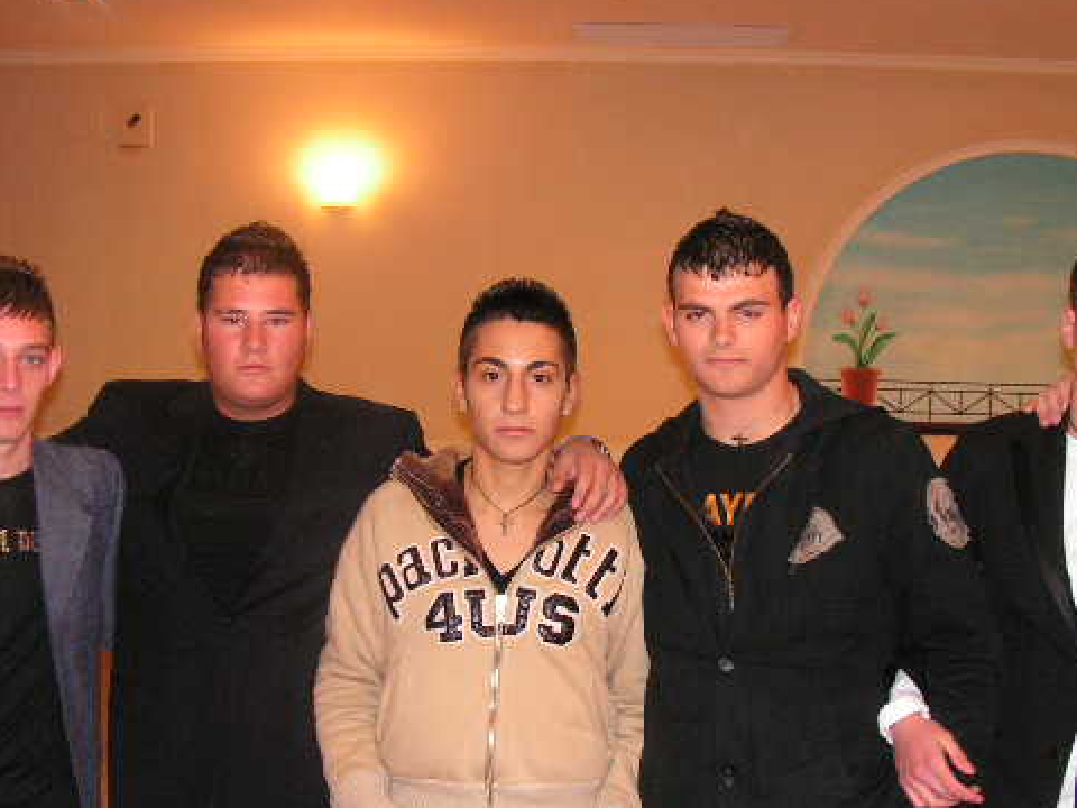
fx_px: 1493
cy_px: 489
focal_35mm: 48
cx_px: 608
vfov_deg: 30.2
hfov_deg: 39.6
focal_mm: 6
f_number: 3.2
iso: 200
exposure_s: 1/40
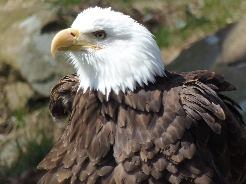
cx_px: 123
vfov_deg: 1.7
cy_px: 92
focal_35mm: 864
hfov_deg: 2.3
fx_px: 6140
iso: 80
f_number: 5.7
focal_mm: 154.8
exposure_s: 1/250
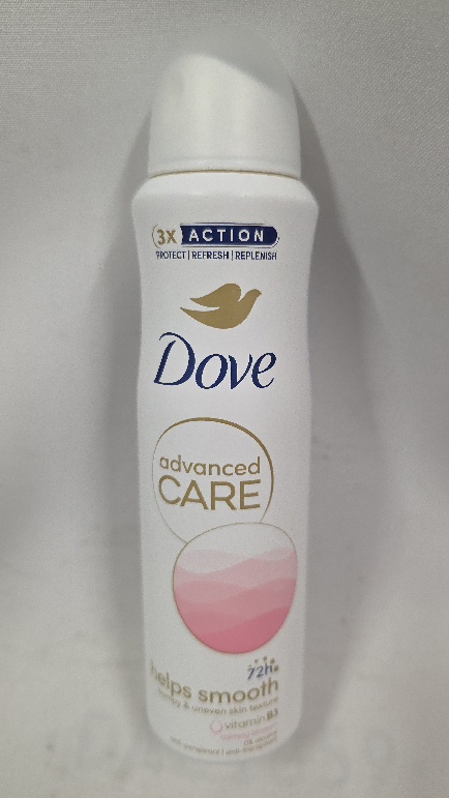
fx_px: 550
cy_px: 394
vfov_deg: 71.9
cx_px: 237
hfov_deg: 44.4
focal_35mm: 26
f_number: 1.7
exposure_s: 1/101
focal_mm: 6.3
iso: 320
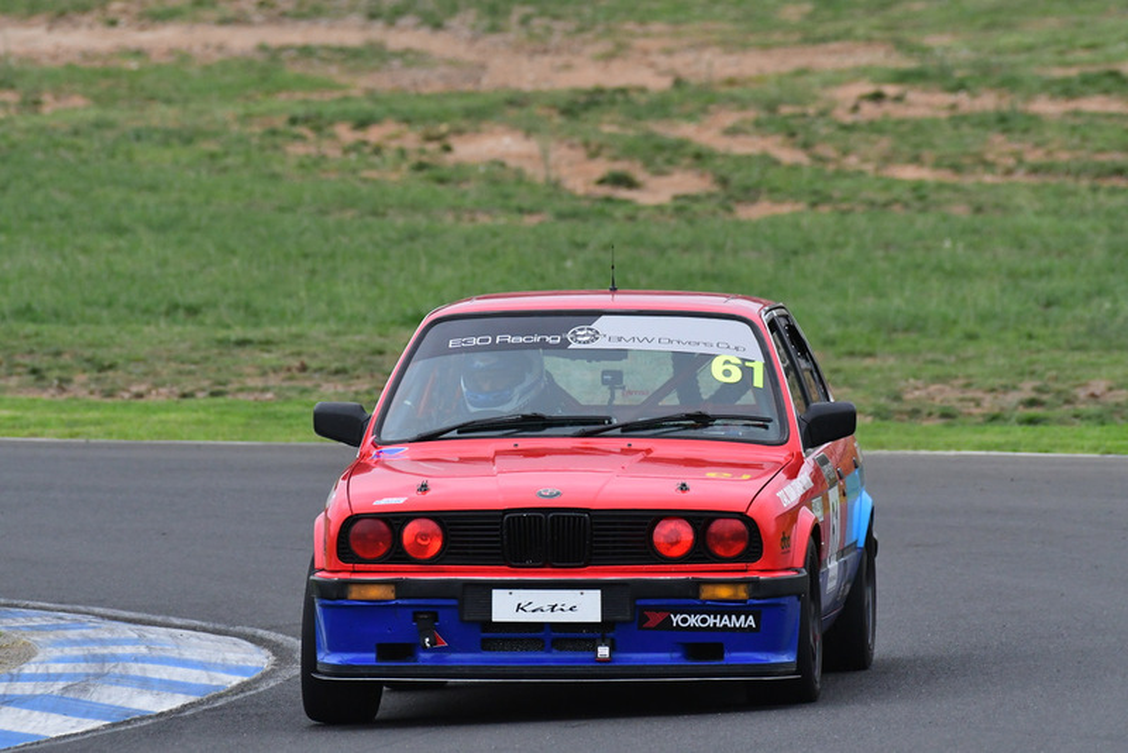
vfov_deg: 1.9
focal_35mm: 720
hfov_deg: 2.9
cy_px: 376
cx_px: 564
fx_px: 22567
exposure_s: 1/640
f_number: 9
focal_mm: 480
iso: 2000
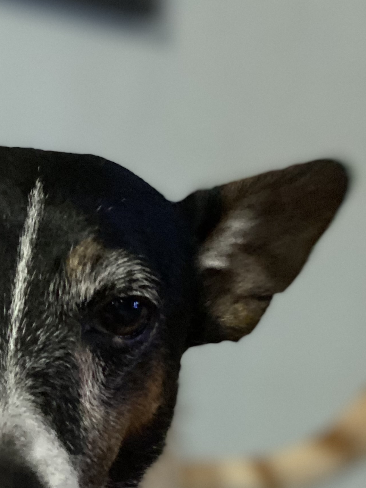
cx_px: -60
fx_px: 1720
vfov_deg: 15.7
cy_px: 550
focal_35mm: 122
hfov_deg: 11.9
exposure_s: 1/20
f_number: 2
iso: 400
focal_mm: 6
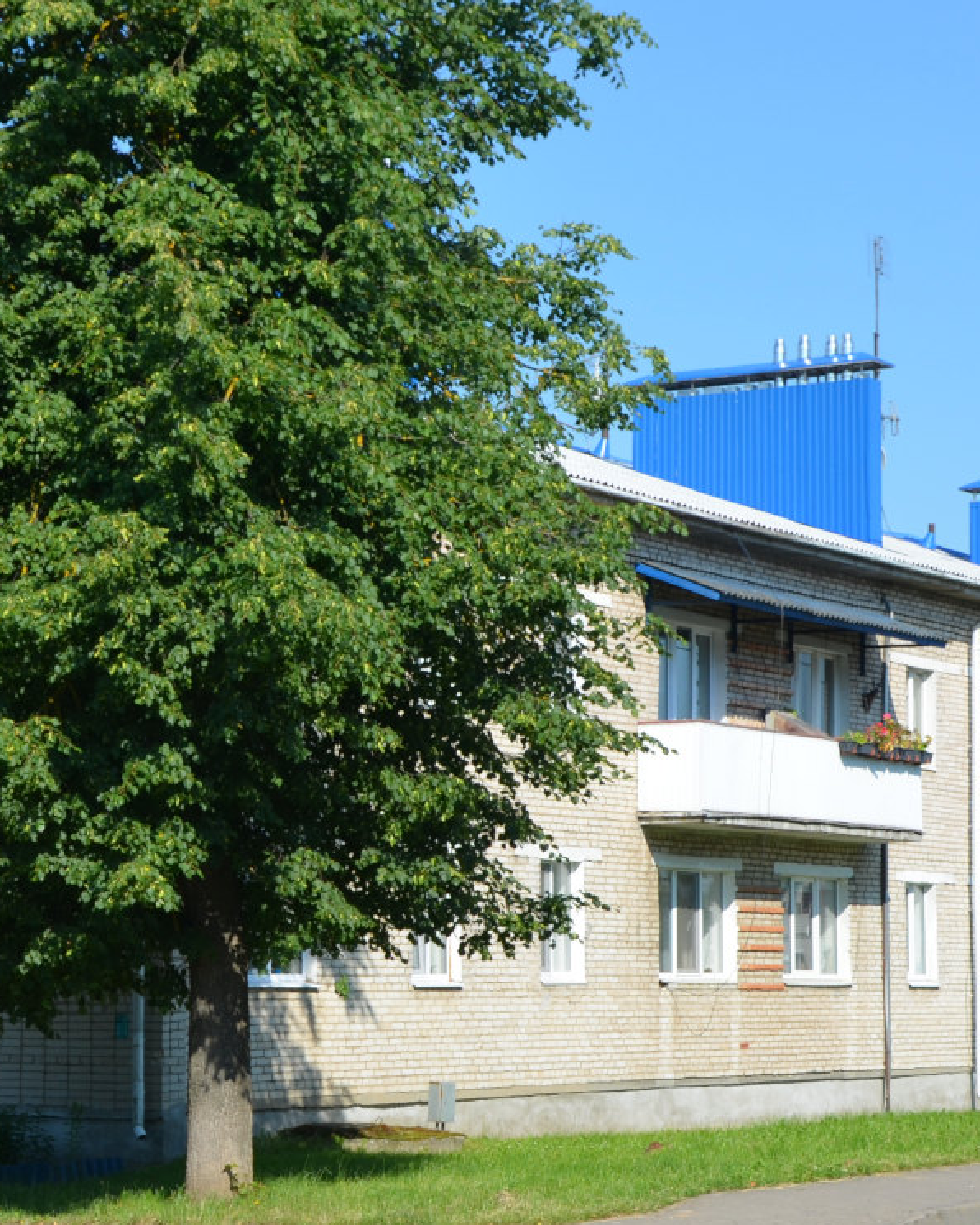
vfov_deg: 22.5
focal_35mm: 85
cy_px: 687
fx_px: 3082
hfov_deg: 18.0
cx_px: 261
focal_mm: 30
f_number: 8
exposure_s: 1/250
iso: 125
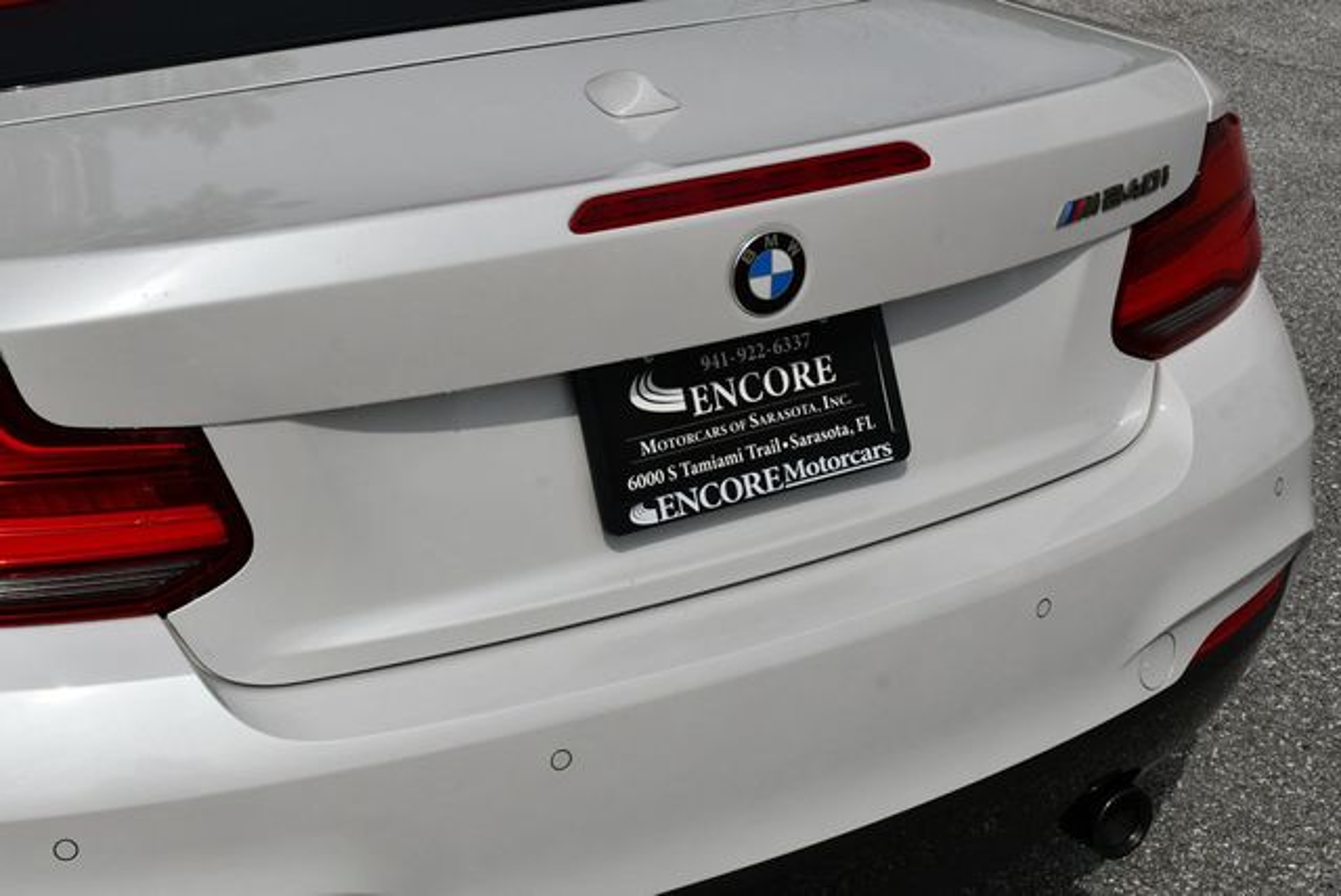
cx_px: 670
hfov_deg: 33.4
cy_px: 448
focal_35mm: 60
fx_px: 2237
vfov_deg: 22.7
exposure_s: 1/500
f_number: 11
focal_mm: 30
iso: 100
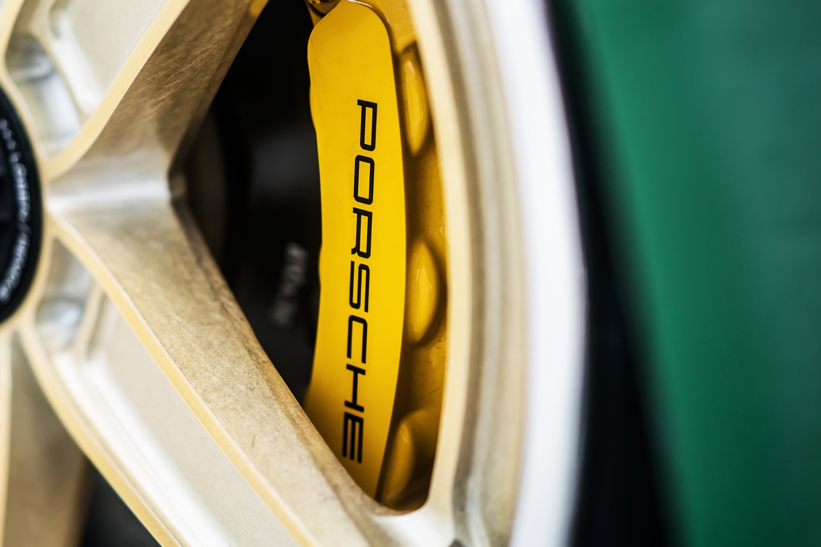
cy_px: 220
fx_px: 1642
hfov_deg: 28.0
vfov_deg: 18.9
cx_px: 336
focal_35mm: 72
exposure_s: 1/500
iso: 125
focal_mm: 55
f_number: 2
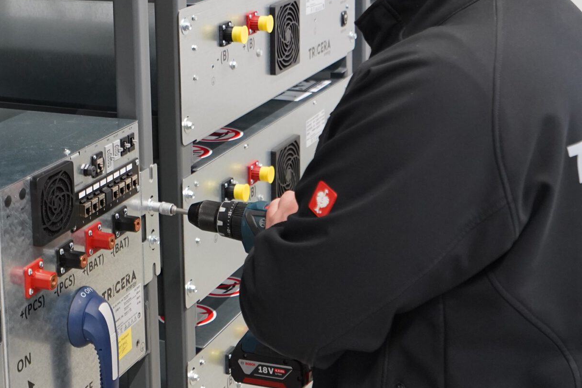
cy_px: 65
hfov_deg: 26.9
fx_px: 1196
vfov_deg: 18.2
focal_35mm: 74
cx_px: 130
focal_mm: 35
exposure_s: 1/160
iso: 2500
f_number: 4
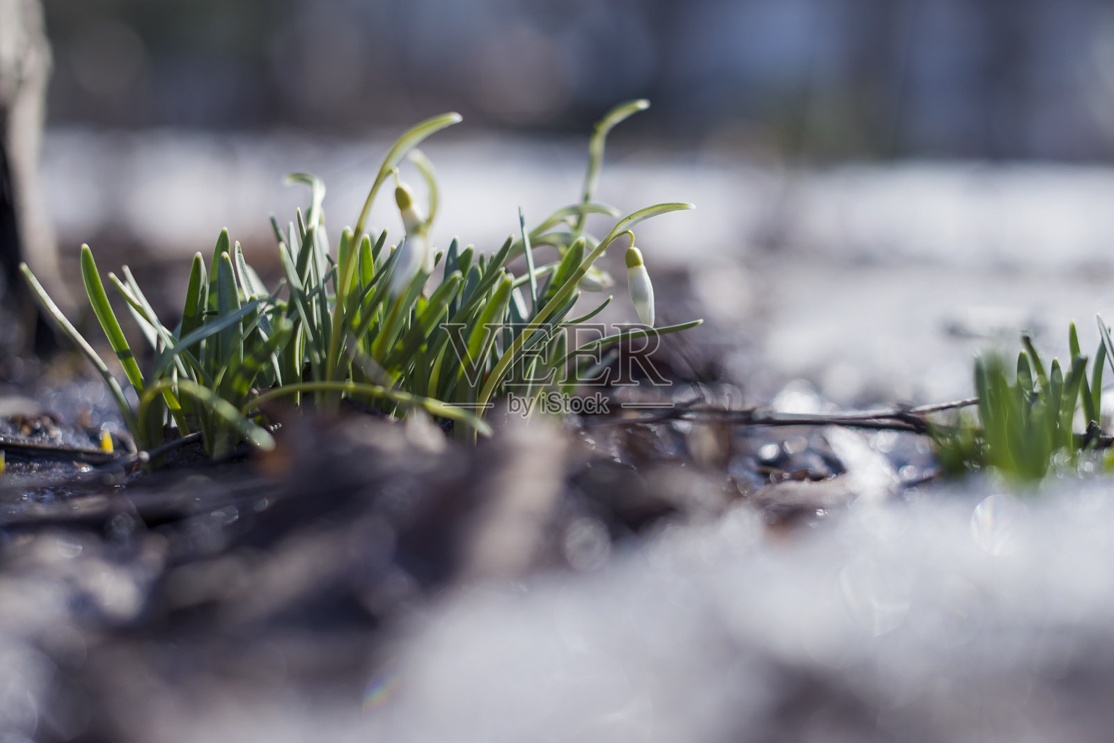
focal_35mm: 50
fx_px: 1547
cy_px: 372
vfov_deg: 27.0
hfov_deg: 39.6
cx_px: 557
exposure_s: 1/2500
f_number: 2.8
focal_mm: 50
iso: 200
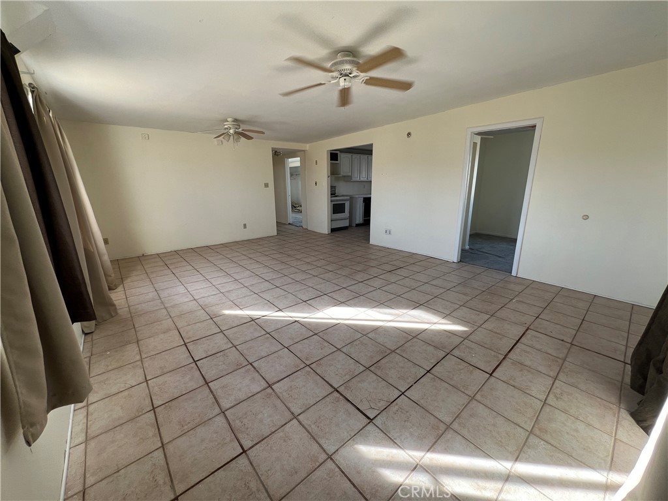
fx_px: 251
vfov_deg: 89.9
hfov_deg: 106.2
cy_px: 250
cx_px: 334
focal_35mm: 13
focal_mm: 1.57
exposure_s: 1/99
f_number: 1.8
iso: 50
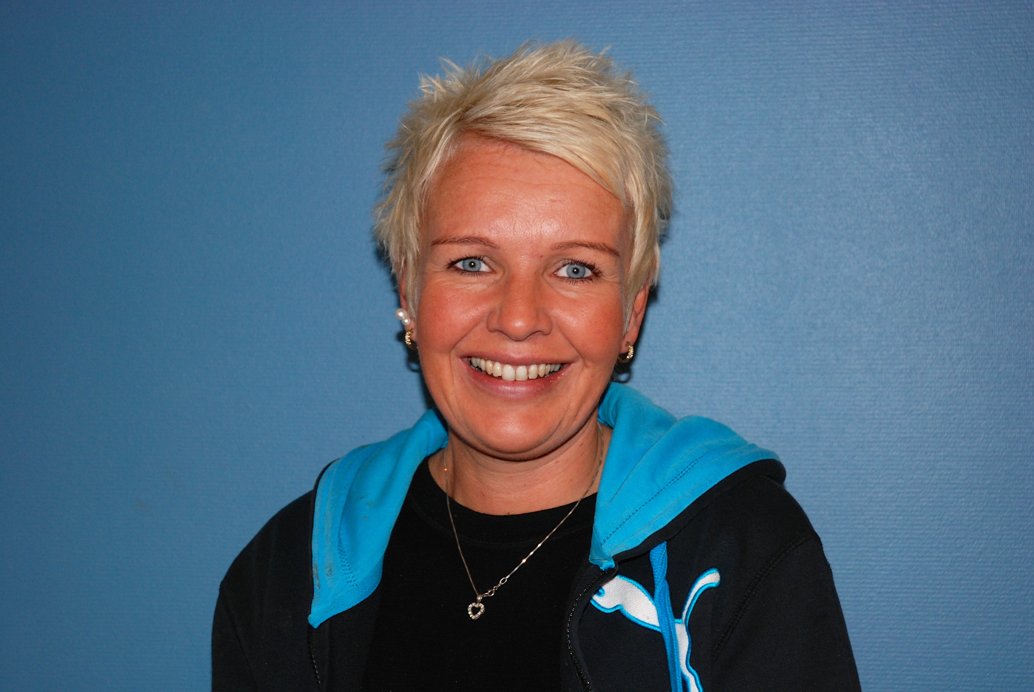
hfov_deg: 28.0
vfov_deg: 19.0
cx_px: 517
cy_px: 346
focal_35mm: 72
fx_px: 2070
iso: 400
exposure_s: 1/60
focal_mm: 48
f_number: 4.5
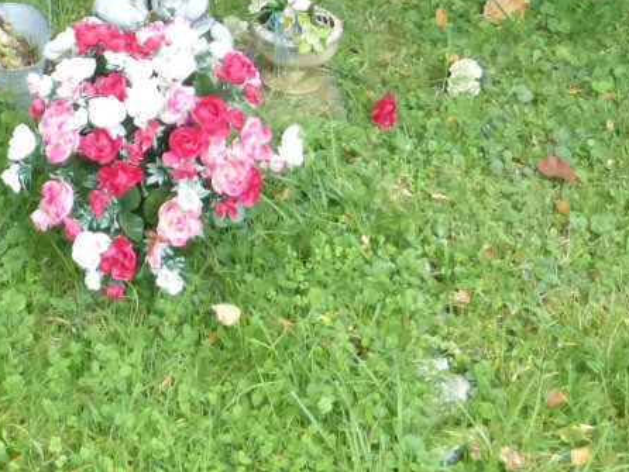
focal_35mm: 84
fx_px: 1527
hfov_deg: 22.6
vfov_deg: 16.7
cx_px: 48
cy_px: -122
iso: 800
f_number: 3.3
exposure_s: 1/250
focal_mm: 4.3
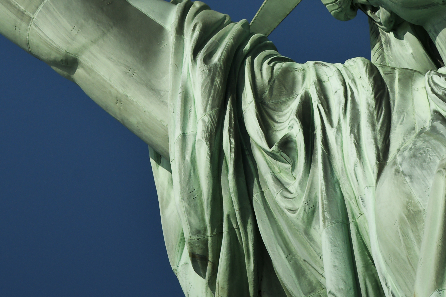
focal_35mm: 595
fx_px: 7371
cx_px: 180
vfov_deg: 2.3
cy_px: -117
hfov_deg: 3.5
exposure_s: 1/250
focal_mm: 180
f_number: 11
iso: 200
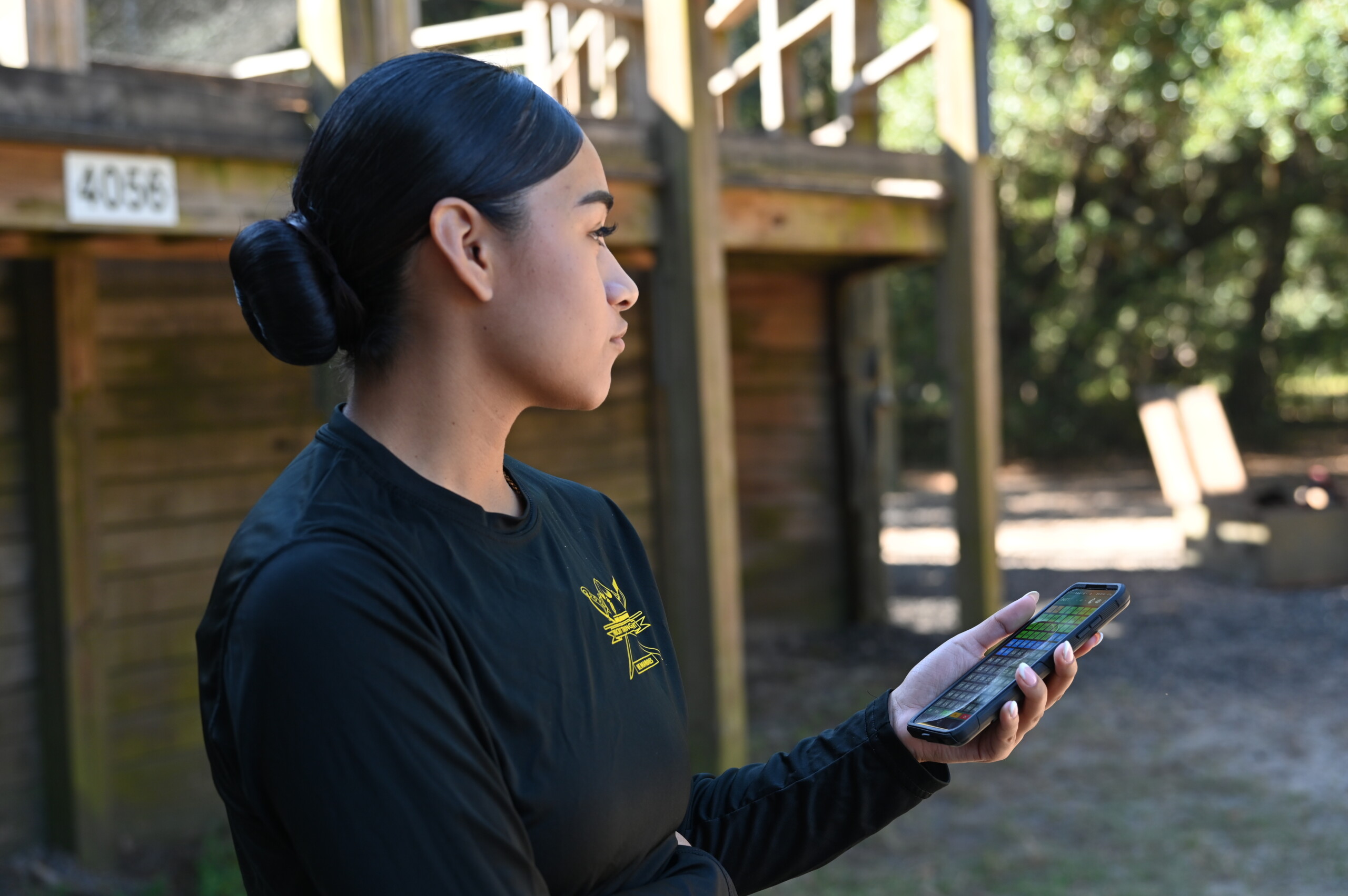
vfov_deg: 25.5
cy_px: 448
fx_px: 1983
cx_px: 674
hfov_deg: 37.5
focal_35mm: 53
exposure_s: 1/250
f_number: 4
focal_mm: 53
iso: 360
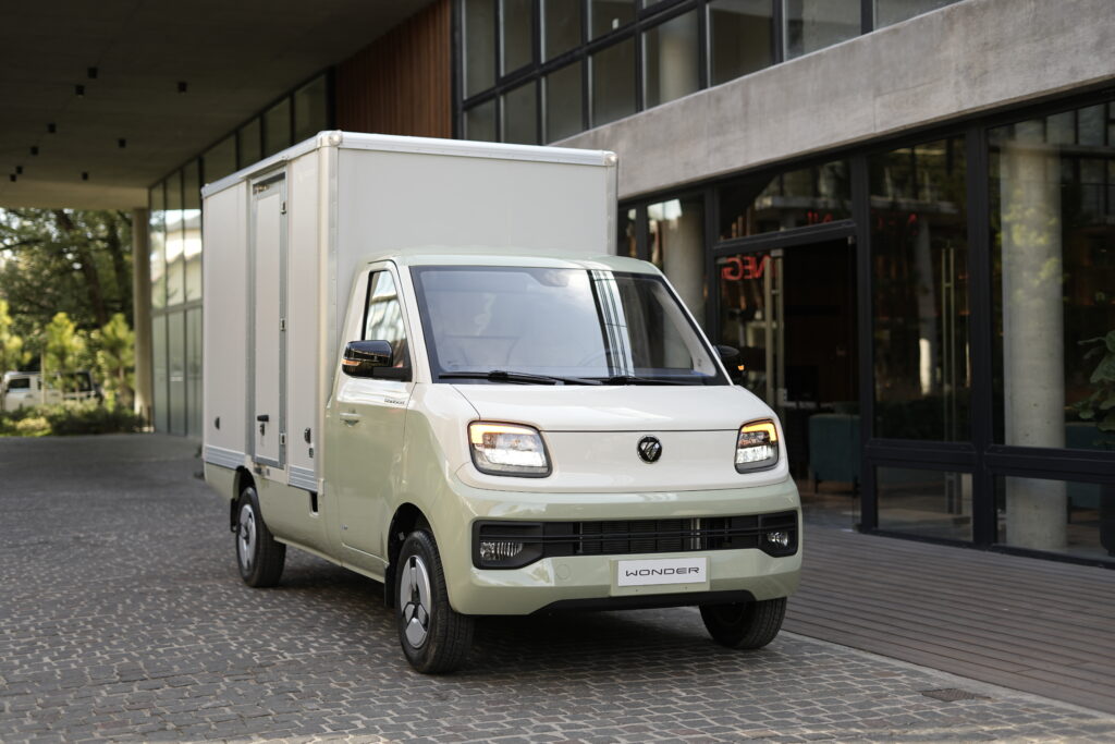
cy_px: 372
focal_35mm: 50
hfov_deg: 39.6
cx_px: 558
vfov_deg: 27.0
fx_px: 1549
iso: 100
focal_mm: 50
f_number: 2.2
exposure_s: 1/320
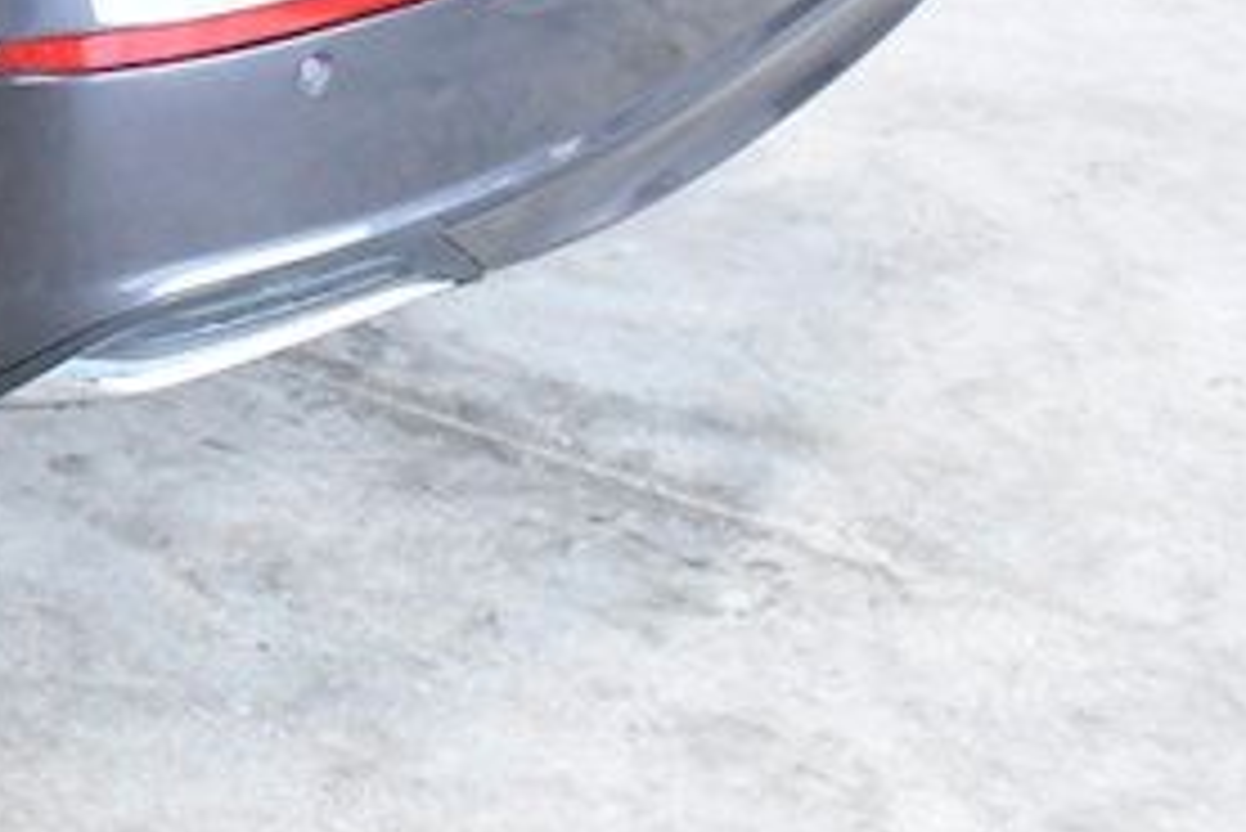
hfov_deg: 16.0
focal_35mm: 111
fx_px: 3844
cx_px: -895
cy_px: -533
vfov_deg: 11.7
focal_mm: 20
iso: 2500
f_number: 8
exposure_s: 1/250
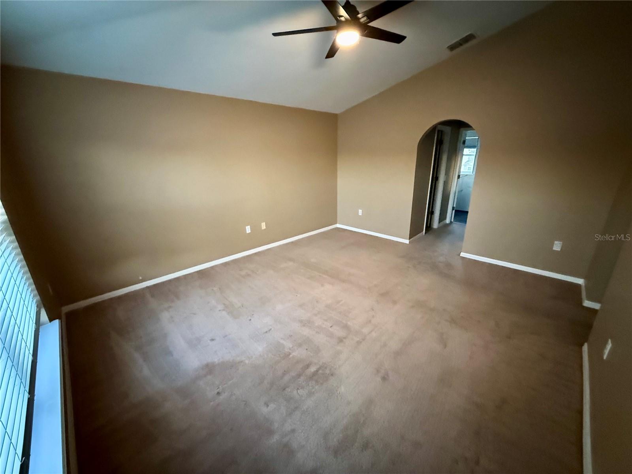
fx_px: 256
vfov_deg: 85.7
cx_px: 316
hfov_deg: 102.1
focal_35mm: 14
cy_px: 237
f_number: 2.2
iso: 1600
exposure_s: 1/39
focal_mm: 2.22
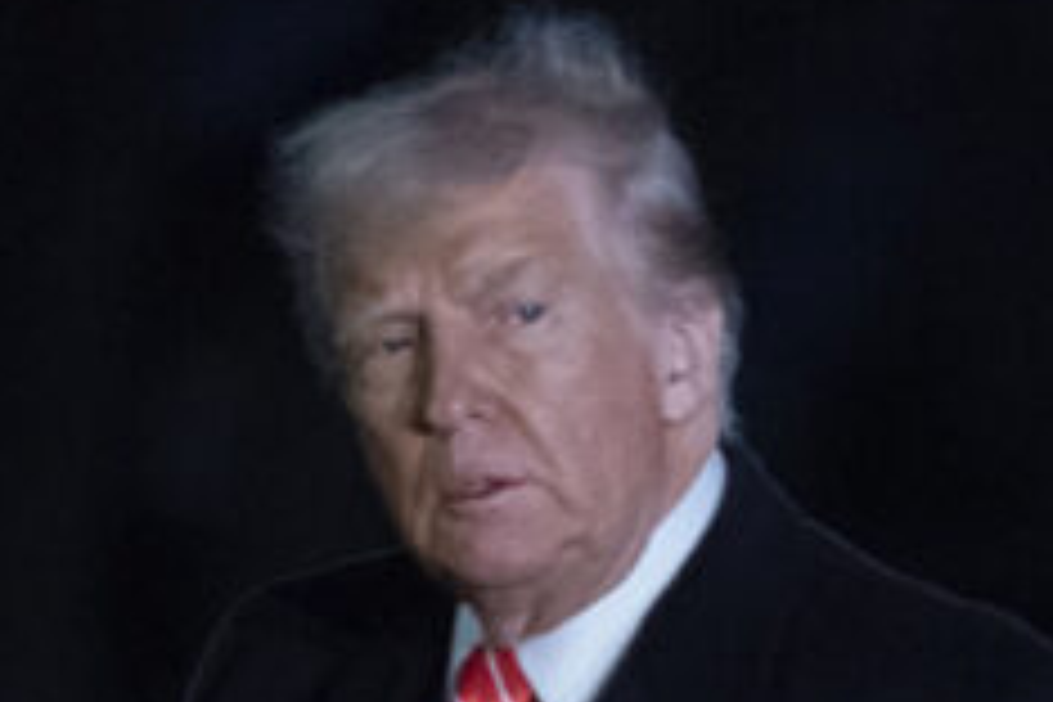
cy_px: 857
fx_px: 11348
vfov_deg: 3.5
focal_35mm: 388
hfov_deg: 5.3
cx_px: 526
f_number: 3.2
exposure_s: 1/160
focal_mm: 142
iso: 8000
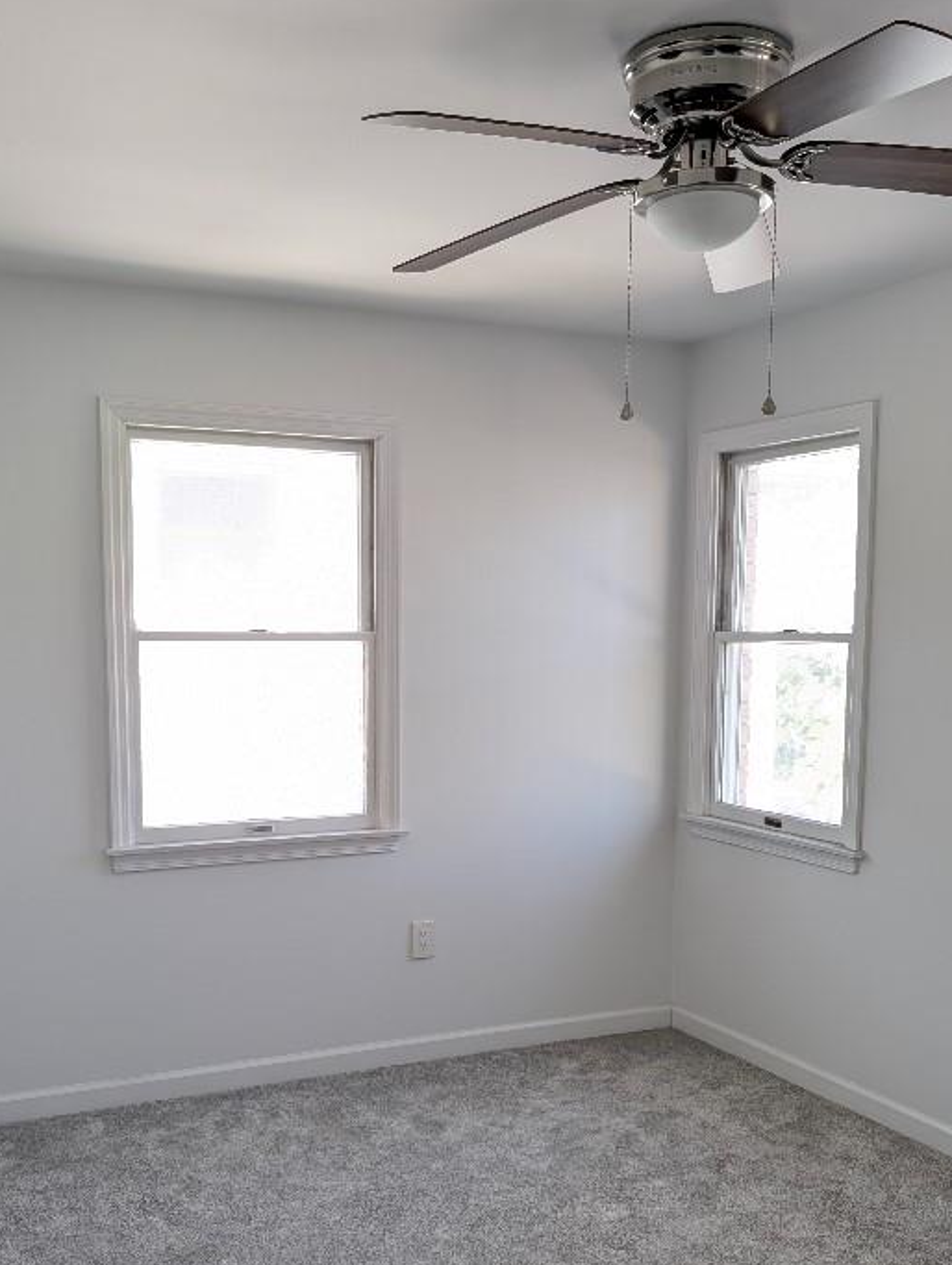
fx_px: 1317
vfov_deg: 50.8
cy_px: 787
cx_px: 438
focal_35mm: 36
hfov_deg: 39.7
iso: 91
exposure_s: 1/90
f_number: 1.68
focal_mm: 6.9
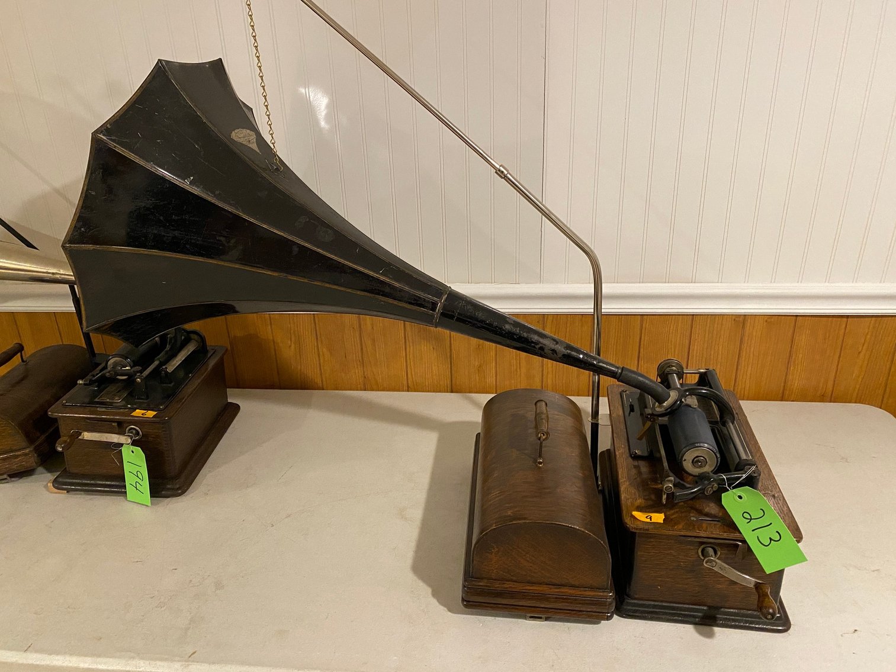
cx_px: 448
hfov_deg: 67.3
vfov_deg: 53.1
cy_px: 336
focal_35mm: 26
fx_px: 673
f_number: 1.8
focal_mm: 4.25
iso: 500
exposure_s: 1/60
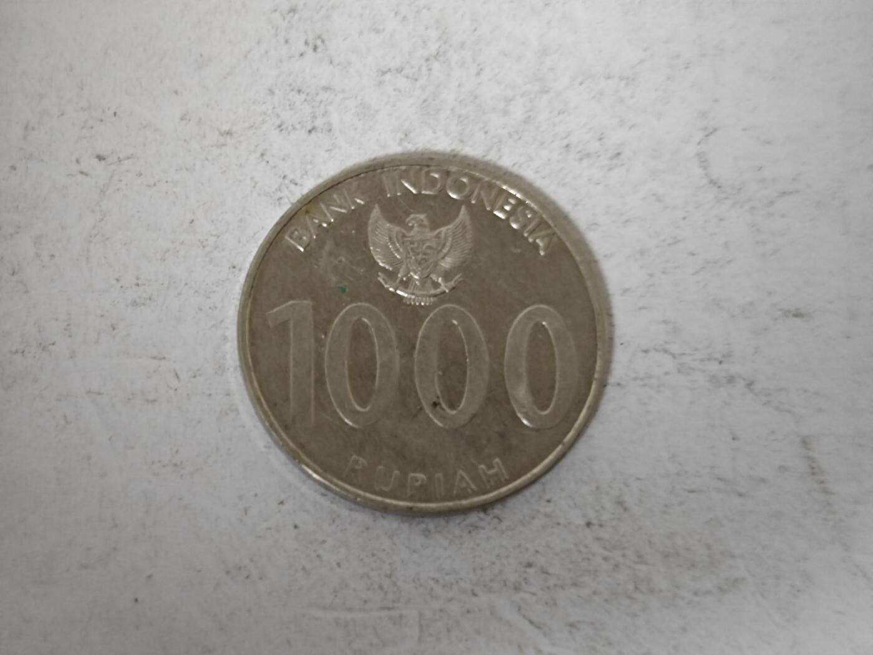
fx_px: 1891
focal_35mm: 75
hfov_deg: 26.0
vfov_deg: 19.6
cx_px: 436
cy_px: 328
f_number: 1.9
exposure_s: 1/43.5
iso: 640
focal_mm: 8.7
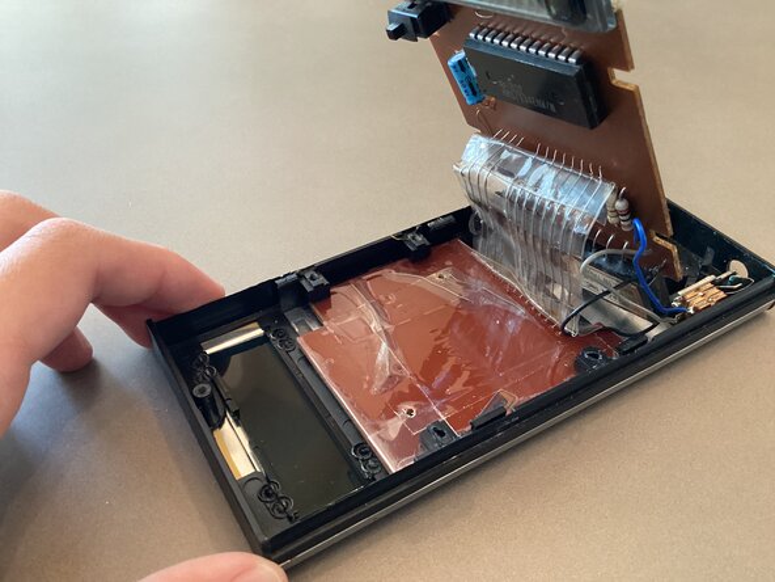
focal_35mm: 31
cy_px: 291
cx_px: 388
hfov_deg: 58.4
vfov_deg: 45.4
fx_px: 694
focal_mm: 3.3
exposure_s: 1/20
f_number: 2.4
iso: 640
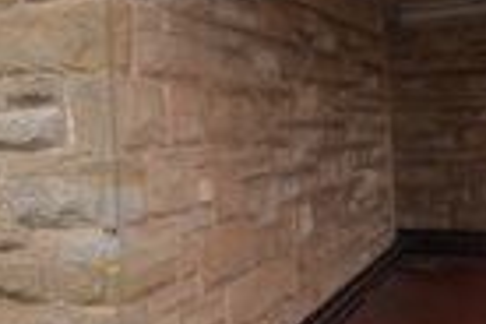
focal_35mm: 51
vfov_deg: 26.3
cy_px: 104
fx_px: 688
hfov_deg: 38.0
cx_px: 130
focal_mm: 10
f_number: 7.1
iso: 100
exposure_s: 1/200
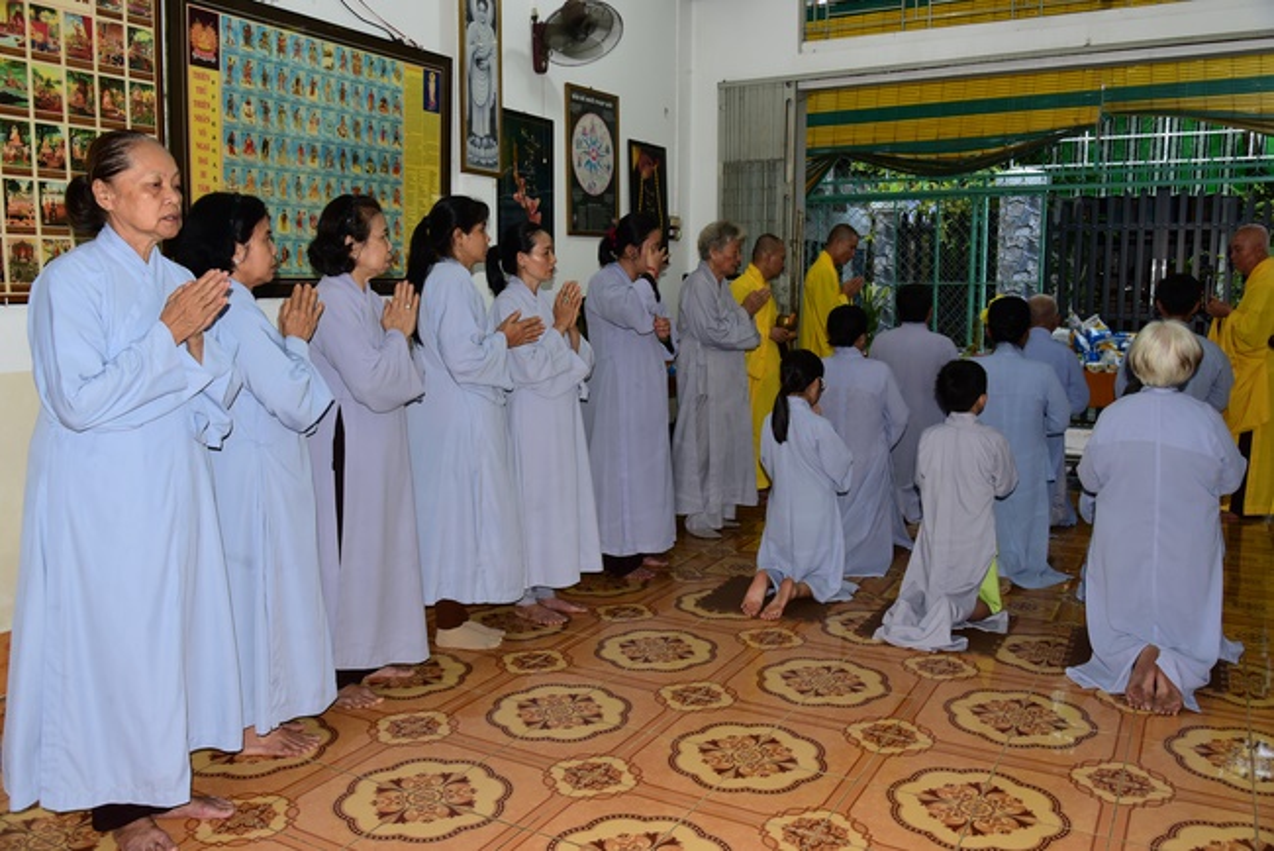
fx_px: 1062
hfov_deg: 61.9
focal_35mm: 30
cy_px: 426
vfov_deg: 43.6
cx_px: 637
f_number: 5.6
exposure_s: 1/80
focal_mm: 30
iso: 640
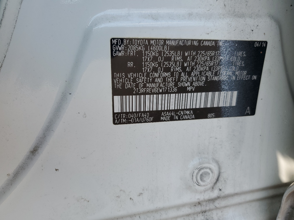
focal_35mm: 26
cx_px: 147
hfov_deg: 67.3
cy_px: 110
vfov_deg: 53.1
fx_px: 221
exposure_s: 1/1000
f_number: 1.5
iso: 50
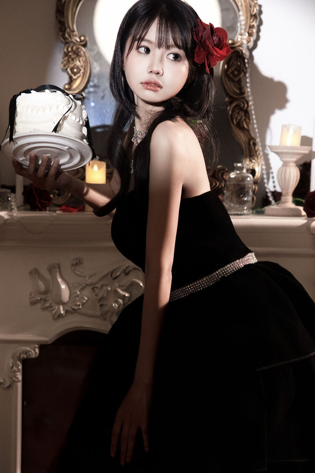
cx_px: 156
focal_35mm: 87
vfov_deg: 23.4
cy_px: 256
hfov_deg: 15.7
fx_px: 1141
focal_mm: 70
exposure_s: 1/160
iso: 500
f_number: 2.8
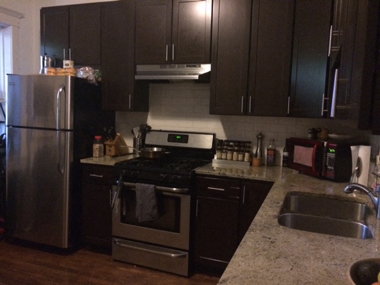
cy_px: 142
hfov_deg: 61.7
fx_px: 318
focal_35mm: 29
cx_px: 190
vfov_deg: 48.2
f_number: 2.2
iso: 640
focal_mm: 4.15
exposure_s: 1/15
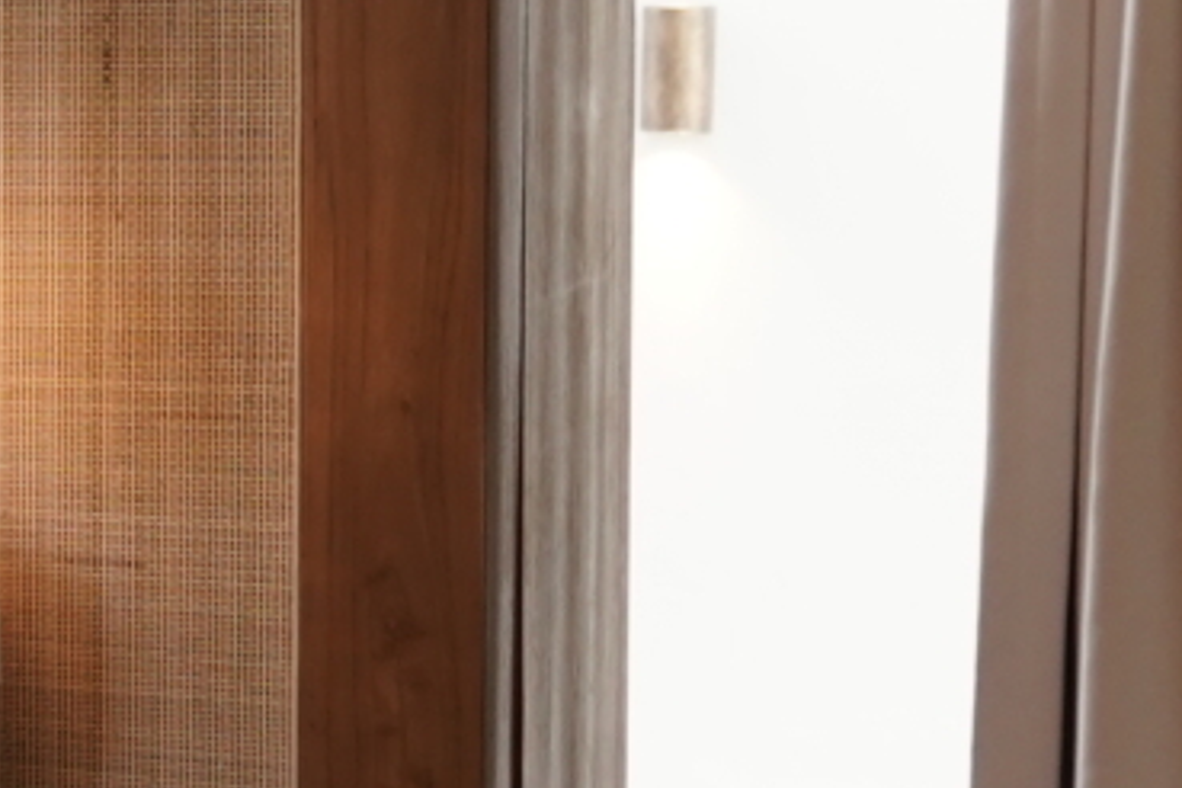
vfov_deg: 11.6
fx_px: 3874
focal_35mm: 118
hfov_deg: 11.1
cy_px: 133
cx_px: -2345
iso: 800
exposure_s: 1/160
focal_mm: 17
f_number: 4
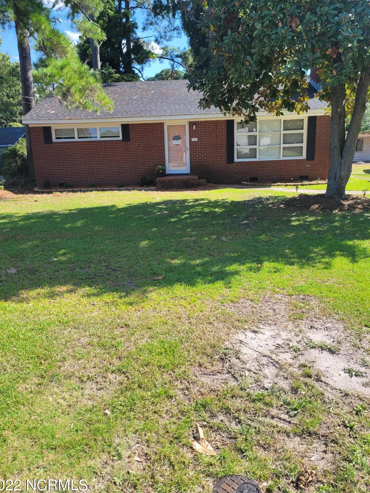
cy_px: 244
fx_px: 399
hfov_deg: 49.7
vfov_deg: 63.4
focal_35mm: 28
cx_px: 175
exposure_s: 1/890
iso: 40
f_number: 1.8
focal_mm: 5.4
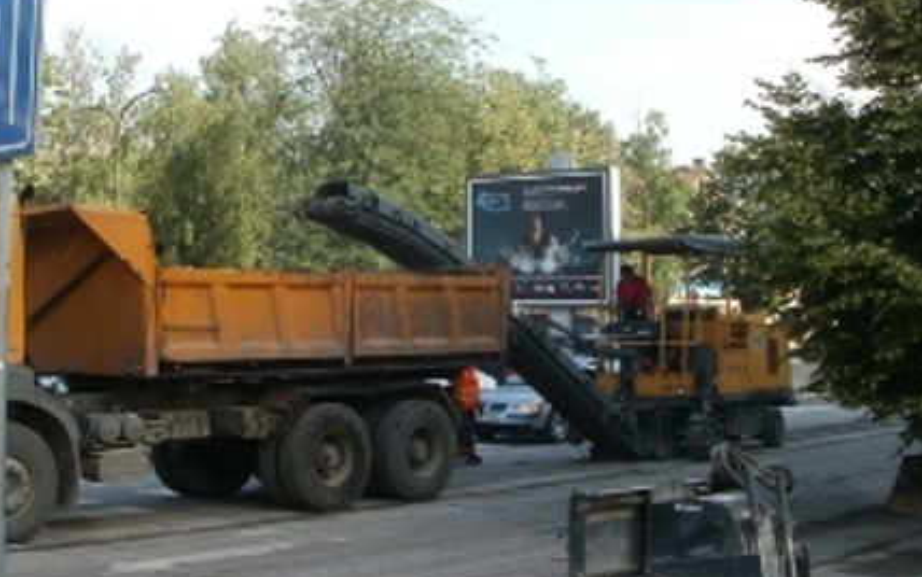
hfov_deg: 35.3
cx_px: 310
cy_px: 245
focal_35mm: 57
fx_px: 1433
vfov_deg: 22.8
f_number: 5.6
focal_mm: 6.3
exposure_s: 1/160
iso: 100
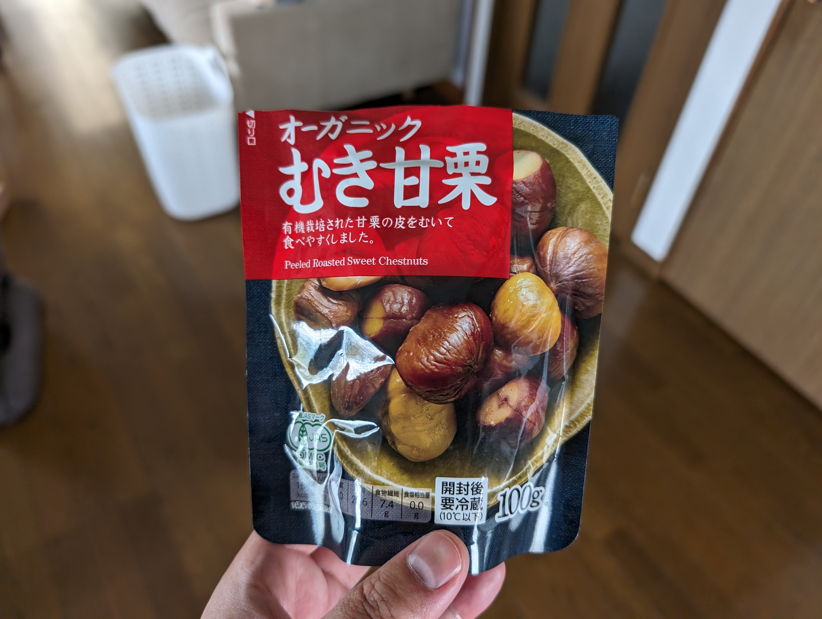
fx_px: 571
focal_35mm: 24
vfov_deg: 56.9
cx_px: 411
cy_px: 310
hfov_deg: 71.5
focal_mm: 6.9
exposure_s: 1/85.9
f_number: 1.68
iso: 99
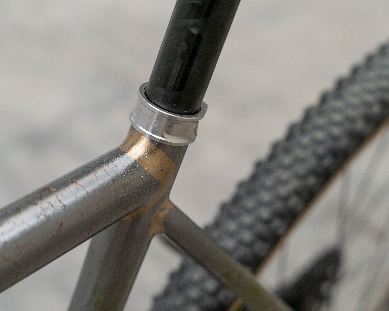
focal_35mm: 79
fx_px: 910
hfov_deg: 24.1
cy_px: 156
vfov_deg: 19.4
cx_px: 188
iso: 250
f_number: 5.6
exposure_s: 1/100
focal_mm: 70
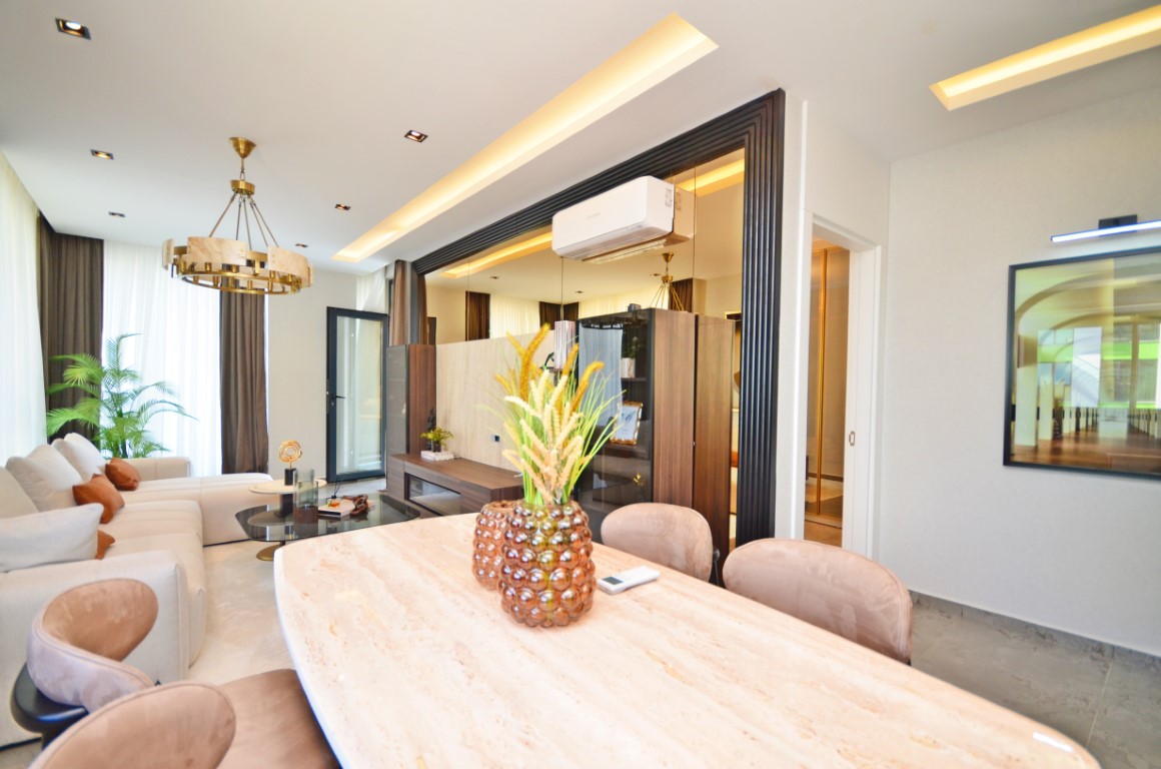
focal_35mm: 15
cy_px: 384
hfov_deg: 100.5
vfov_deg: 77.1
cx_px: 580
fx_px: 483
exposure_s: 1/60
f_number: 4
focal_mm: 10
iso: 360
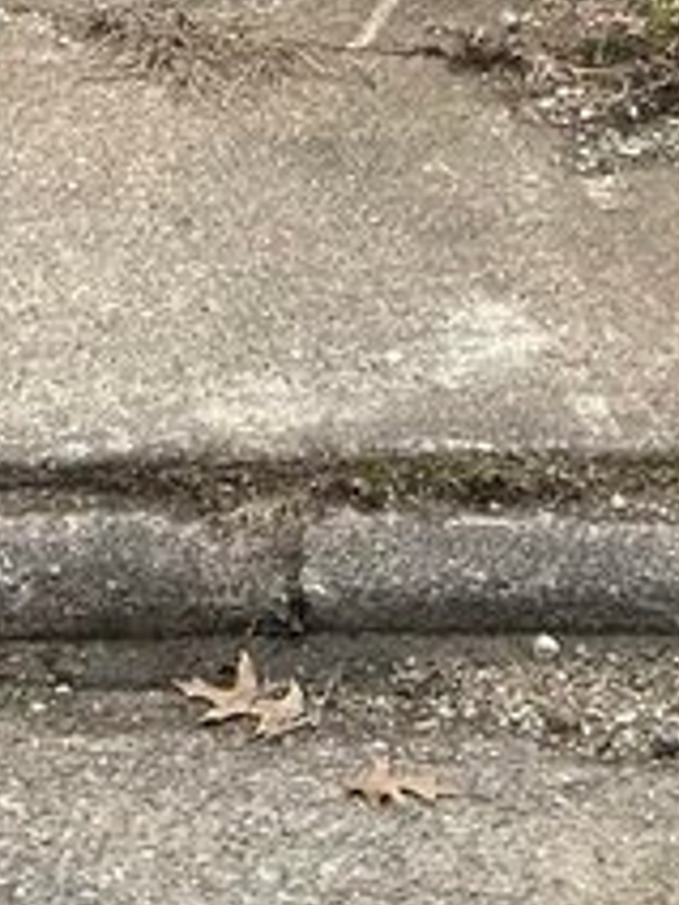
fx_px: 3635
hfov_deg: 10.6
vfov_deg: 12.0
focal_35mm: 139
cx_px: 62
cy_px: -1129
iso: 50
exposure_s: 1/827
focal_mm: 5.7
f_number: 1.5
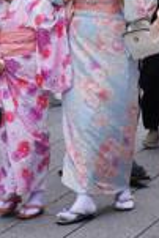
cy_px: -25
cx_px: 175
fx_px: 1110
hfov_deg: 8.1
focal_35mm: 168
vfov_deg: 12.0
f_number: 4
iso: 160
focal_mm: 35
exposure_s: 1/950
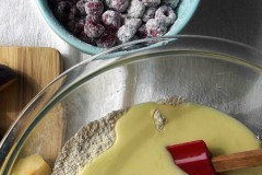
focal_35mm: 60
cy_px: 142
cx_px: 97
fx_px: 437
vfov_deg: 22.3
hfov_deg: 33.2
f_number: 8
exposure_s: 1/250
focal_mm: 24
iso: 800
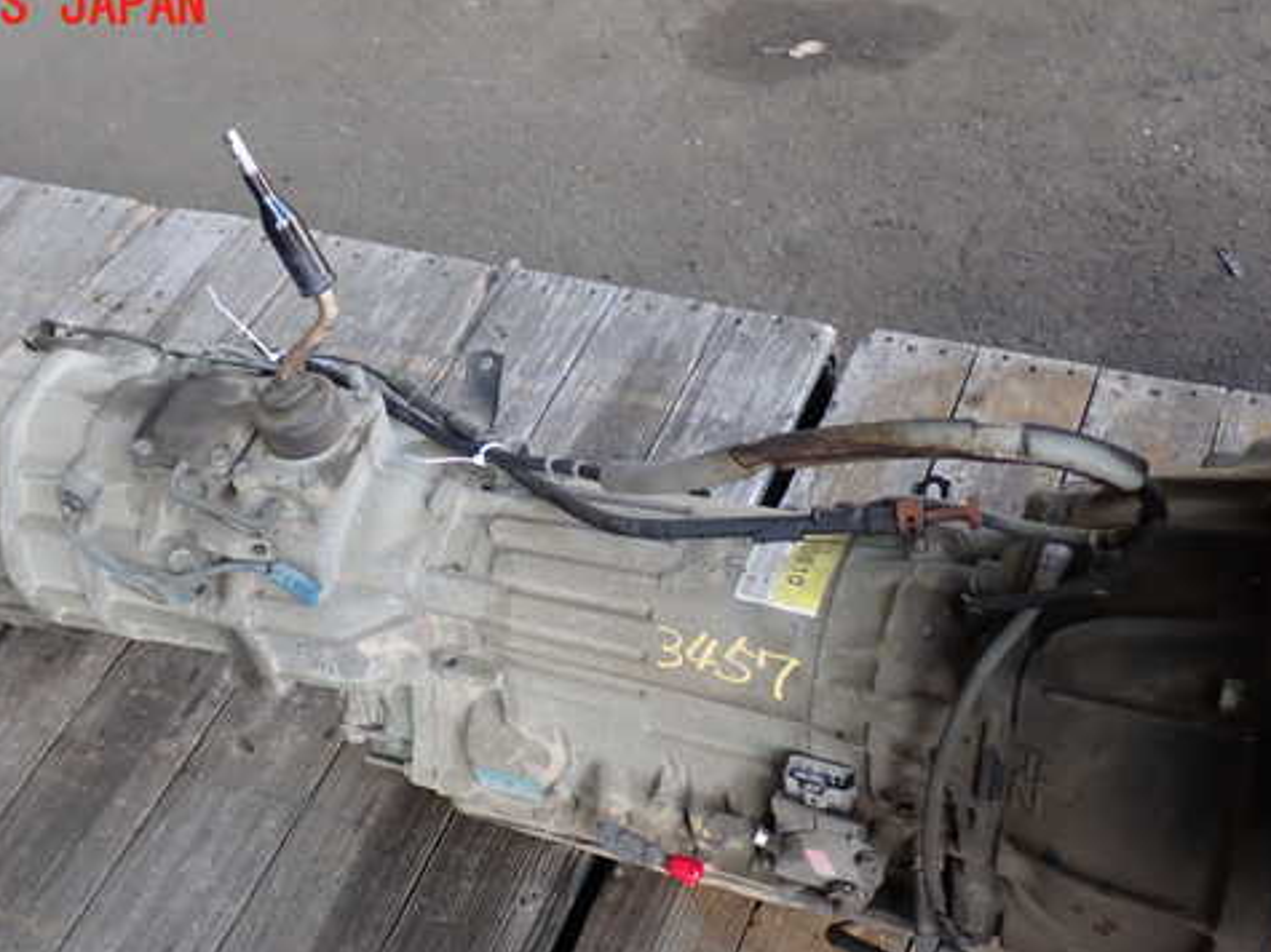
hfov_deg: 39.5
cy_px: 575
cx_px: 522
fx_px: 1762
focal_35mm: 48
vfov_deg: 30.2
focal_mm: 6.83
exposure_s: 1/80
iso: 160
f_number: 2.7
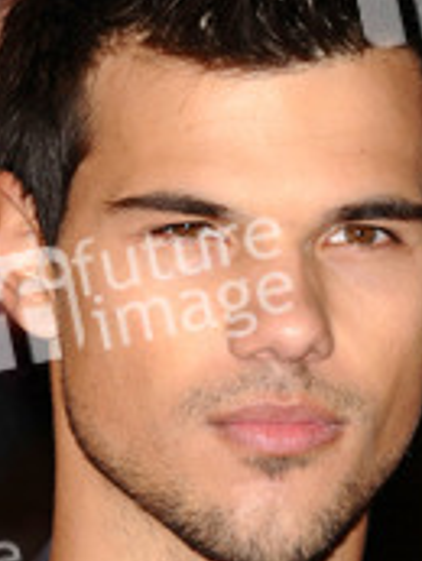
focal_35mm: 433
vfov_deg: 4.6
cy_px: 457
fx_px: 7030
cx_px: 222
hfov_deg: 3.4
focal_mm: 130
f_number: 4.5
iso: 320
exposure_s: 1/200
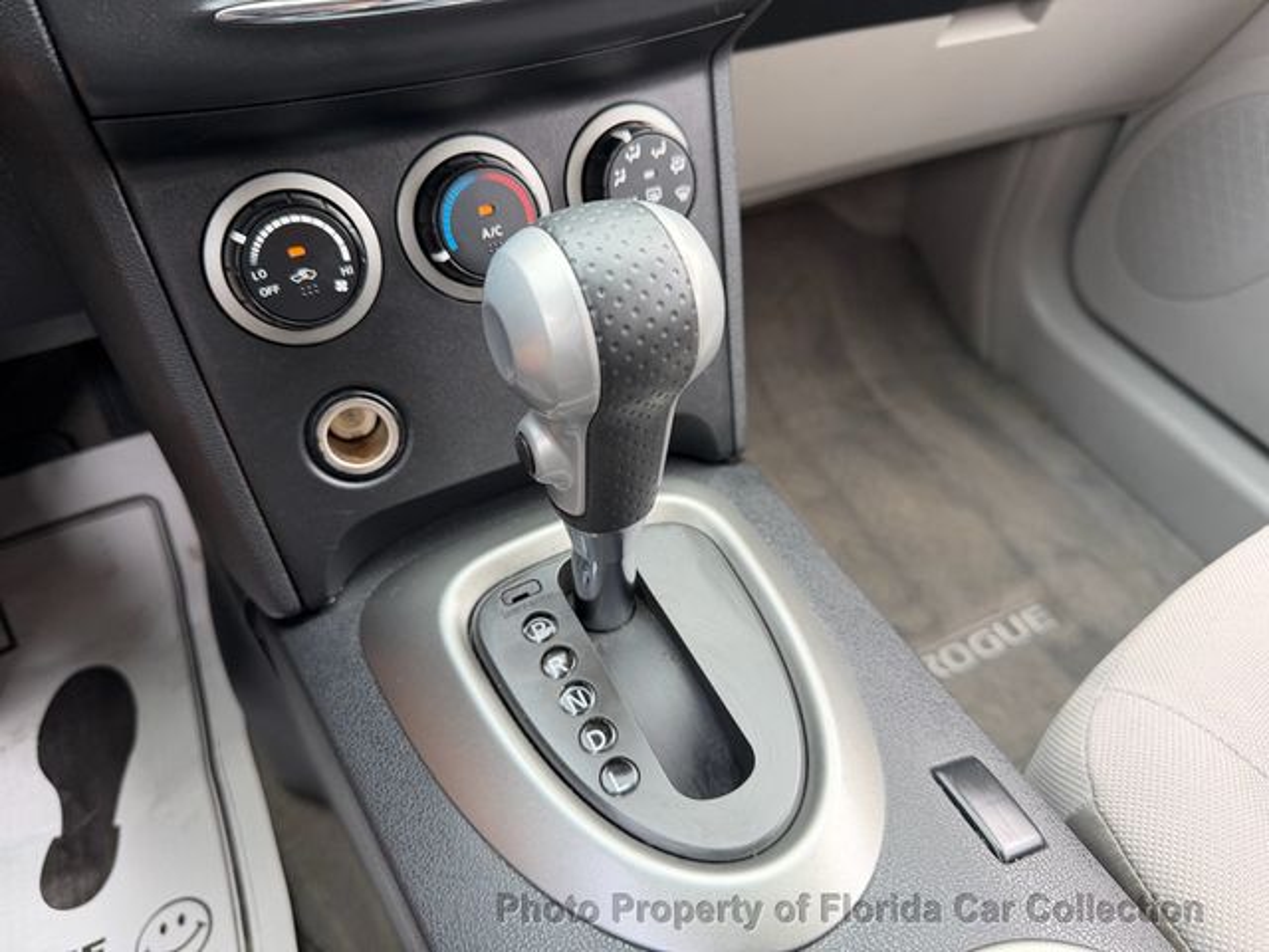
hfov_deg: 71.6
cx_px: 634
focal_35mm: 24
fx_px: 880
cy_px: 476
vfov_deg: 56.8
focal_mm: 6.76
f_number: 1.78
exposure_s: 1/186
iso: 125
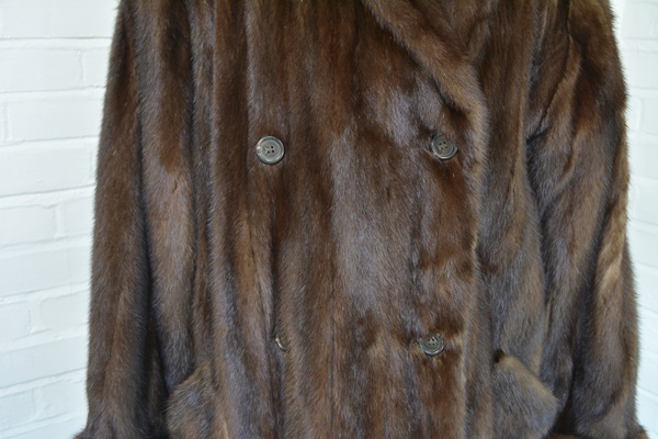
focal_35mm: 42
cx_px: 329
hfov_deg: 46.4
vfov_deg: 31.9
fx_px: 768
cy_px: 220
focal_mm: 28
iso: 500
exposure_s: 1/60
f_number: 4.5
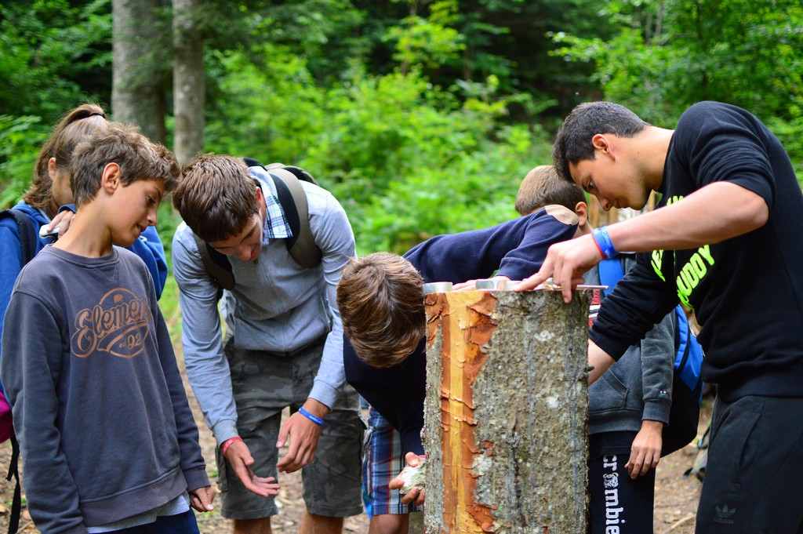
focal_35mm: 52
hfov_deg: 37.9
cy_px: 267
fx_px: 1170
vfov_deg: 25.7
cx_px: 402
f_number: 1.8
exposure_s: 1/500
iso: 500
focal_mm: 35
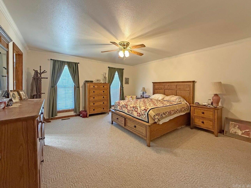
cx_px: 126
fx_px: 102
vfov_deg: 85.7
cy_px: 94
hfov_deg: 102.1
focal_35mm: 14
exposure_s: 1/60
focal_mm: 2.22
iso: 640
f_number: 2.2
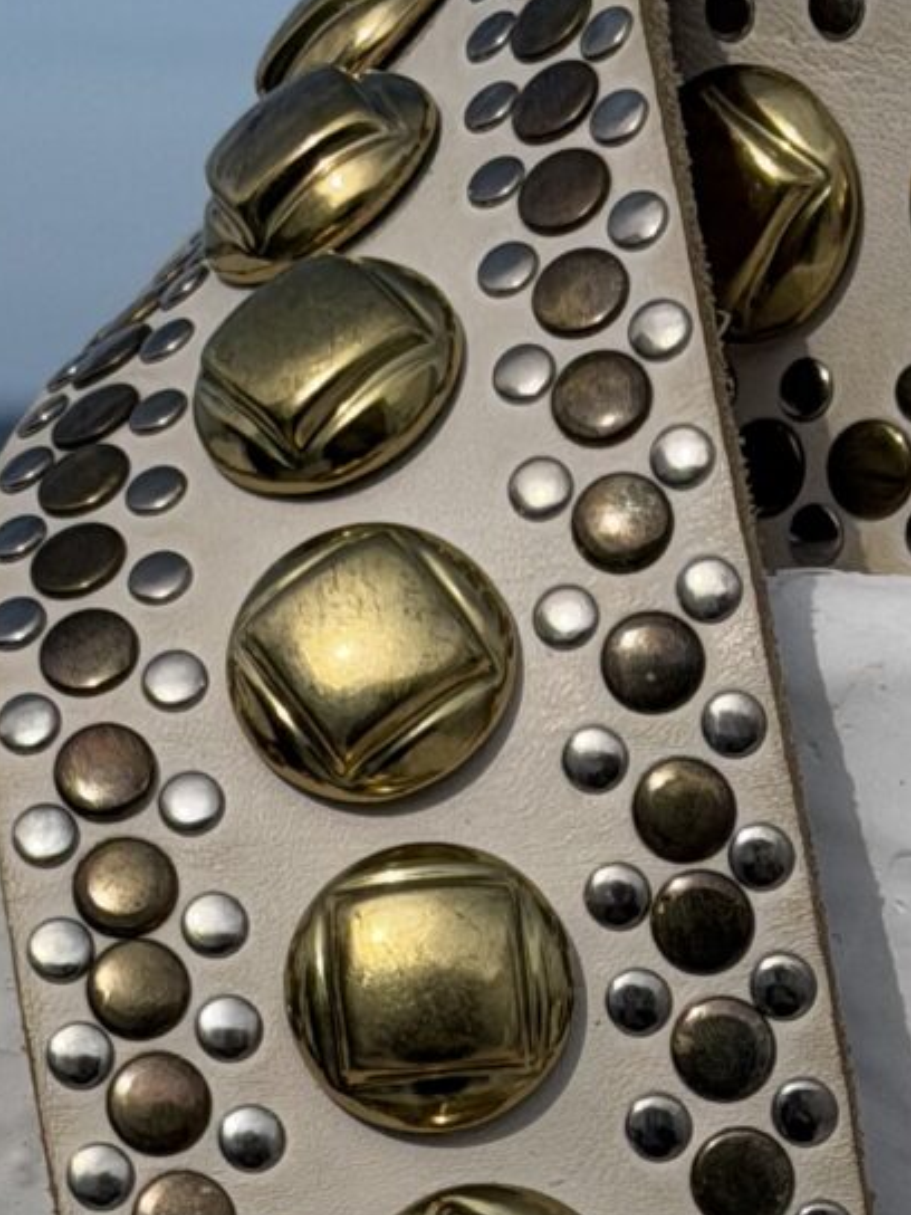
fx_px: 7930
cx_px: 632
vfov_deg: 8.6
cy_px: 1523
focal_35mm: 226
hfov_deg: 6.6
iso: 64
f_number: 1.78
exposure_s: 1/9901
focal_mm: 6.76
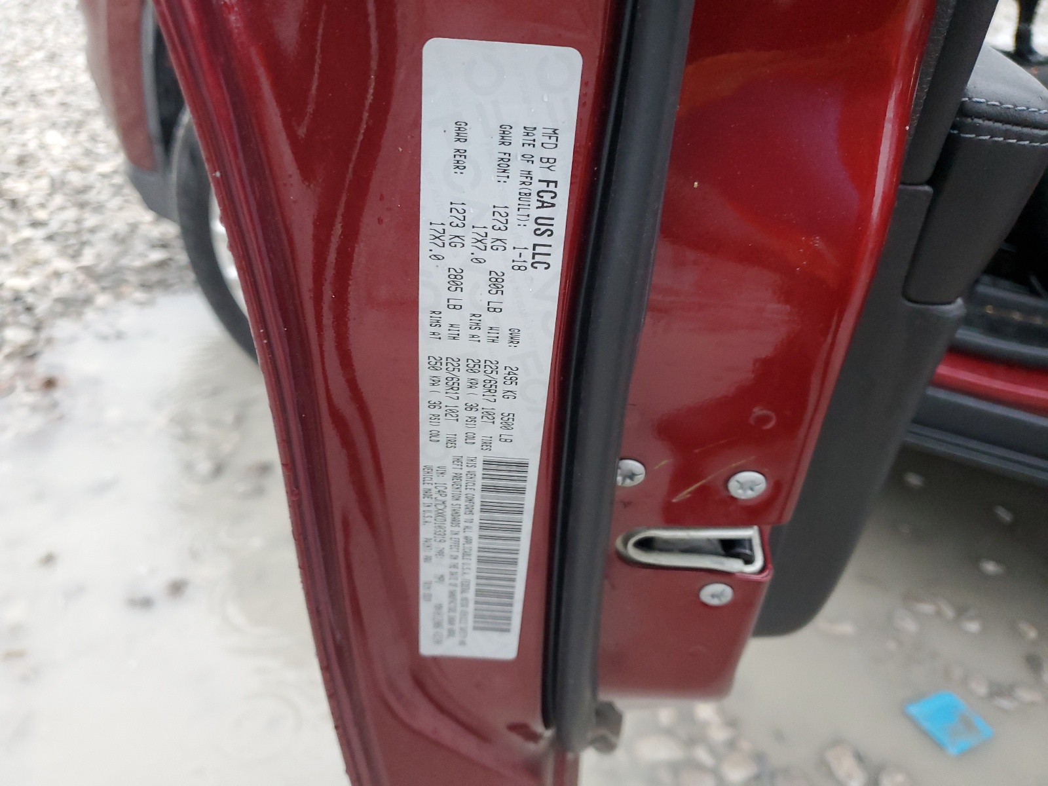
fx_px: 787
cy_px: 393
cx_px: 524
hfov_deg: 67.3
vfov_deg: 53.1
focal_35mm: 26
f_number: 1.5
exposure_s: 1/60.2
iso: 188
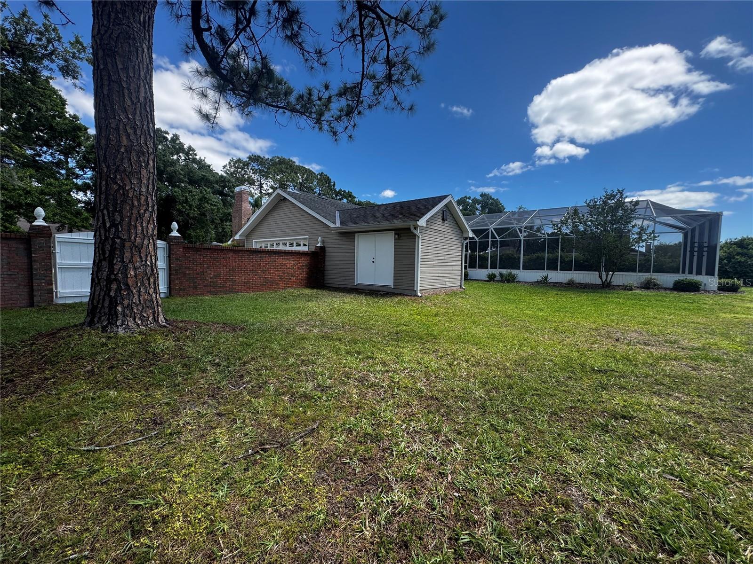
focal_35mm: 14
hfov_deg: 102.1
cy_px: 282
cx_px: 376
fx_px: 305
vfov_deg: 85.7
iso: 40
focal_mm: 2.22
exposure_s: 1/605
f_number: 2.2
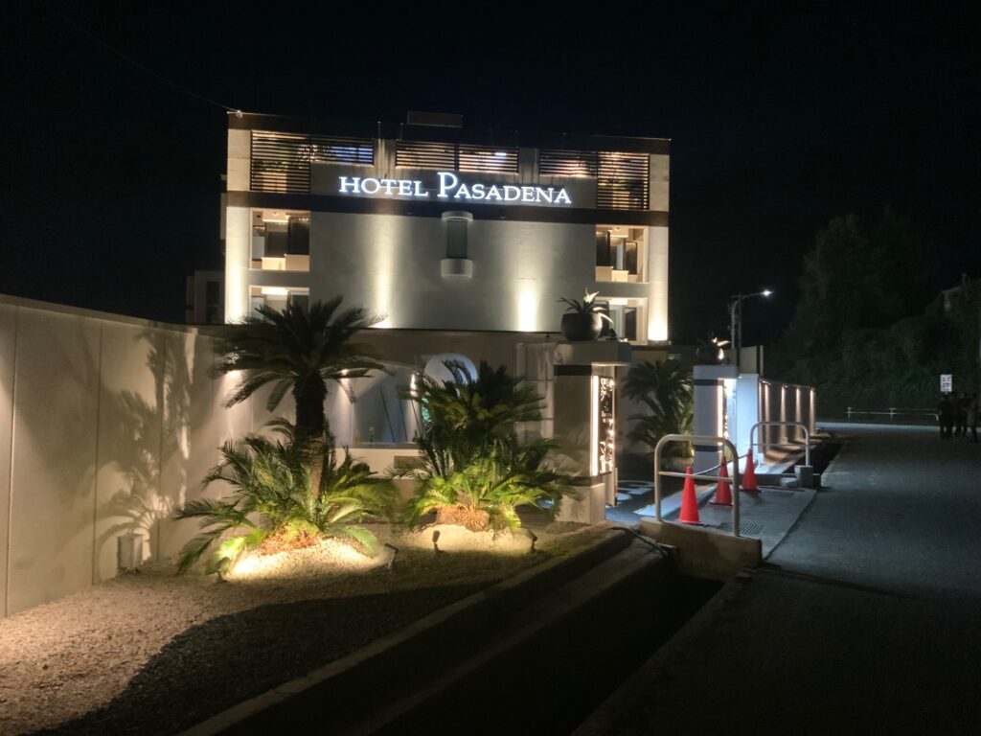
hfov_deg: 61.7
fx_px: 822
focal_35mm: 29
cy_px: 368
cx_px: 490
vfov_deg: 48.2
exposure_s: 1/30
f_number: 1.8
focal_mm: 3
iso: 250
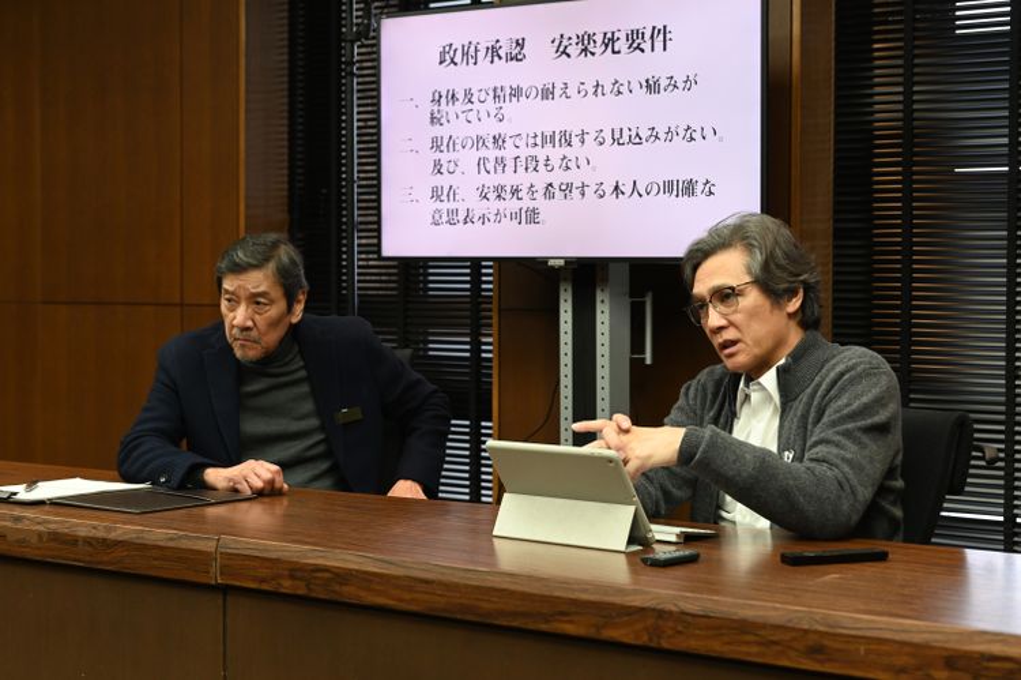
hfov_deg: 32.4
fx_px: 1757
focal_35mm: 62
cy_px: 340
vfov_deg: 21.9
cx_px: 510
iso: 2000
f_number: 5.6
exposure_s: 1/100
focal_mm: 62
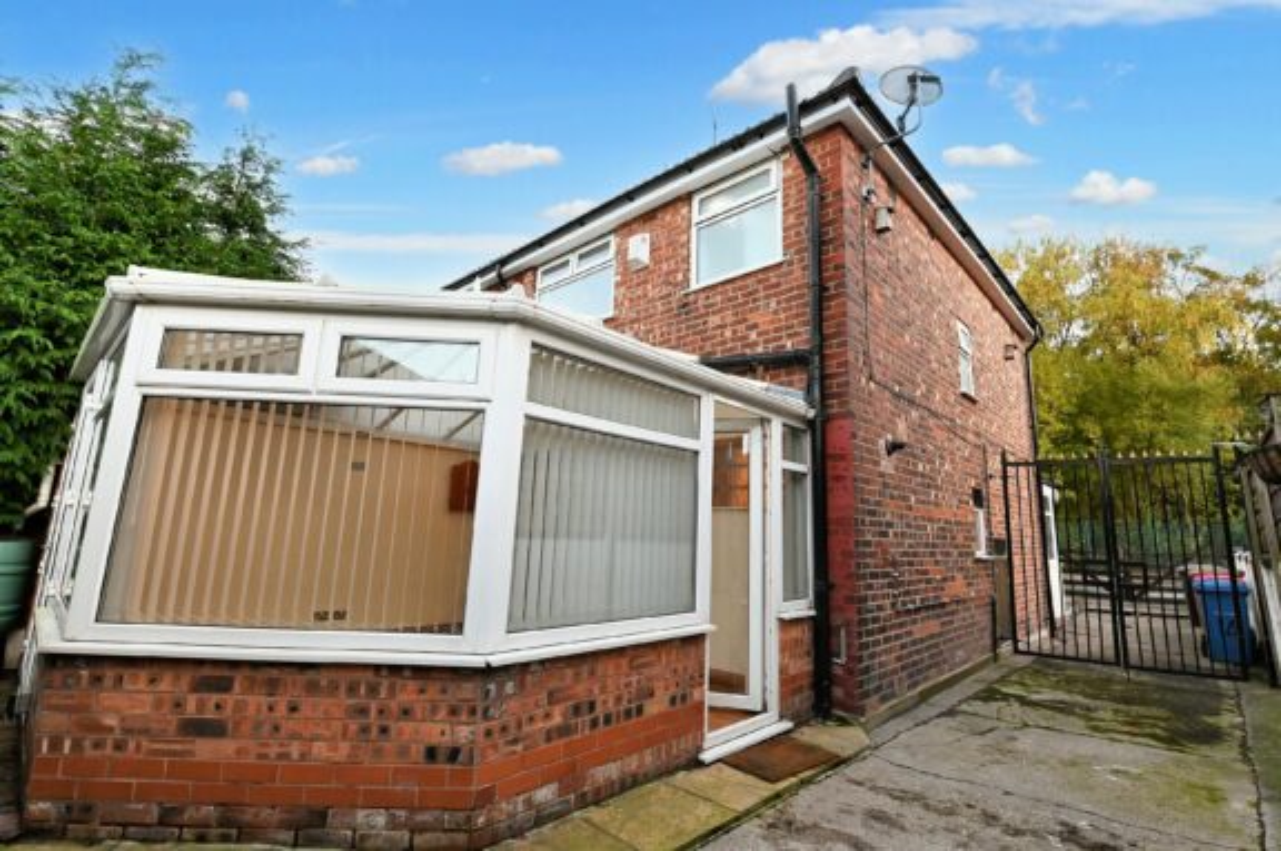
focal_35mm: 16
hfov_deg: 96.8
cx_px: 640
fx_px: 569
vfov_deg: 73.6
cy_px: 426
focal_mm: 16
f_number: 10
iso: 2000
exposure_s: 1/60
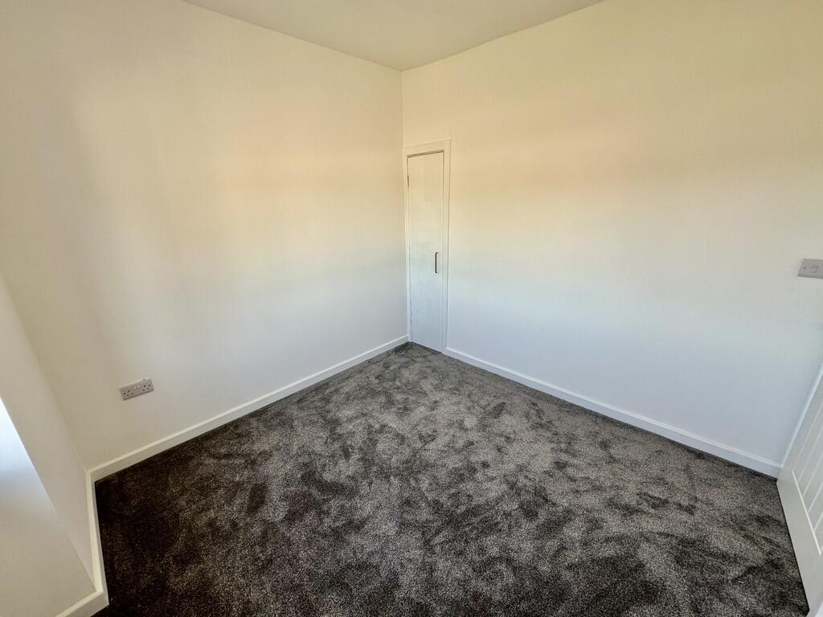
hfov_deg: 102.1
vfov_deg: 85.7
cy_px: 308
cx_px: 412
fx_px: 333
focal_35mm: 14
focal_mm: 2.22
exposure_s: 1/99
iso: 64
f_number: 2.2
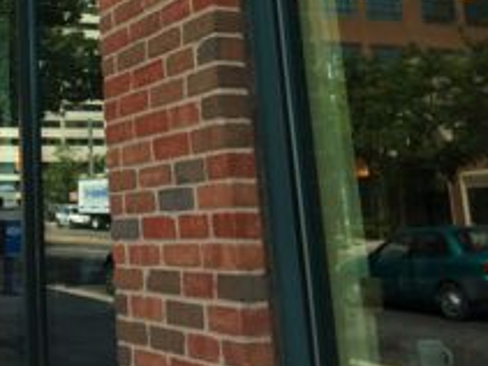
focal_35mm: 64
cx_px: -2
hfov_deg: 28.4
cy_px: 5
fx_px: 902
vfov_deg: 22.1
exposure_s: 1/1053
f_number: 2.2
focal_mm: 4.12
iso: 32
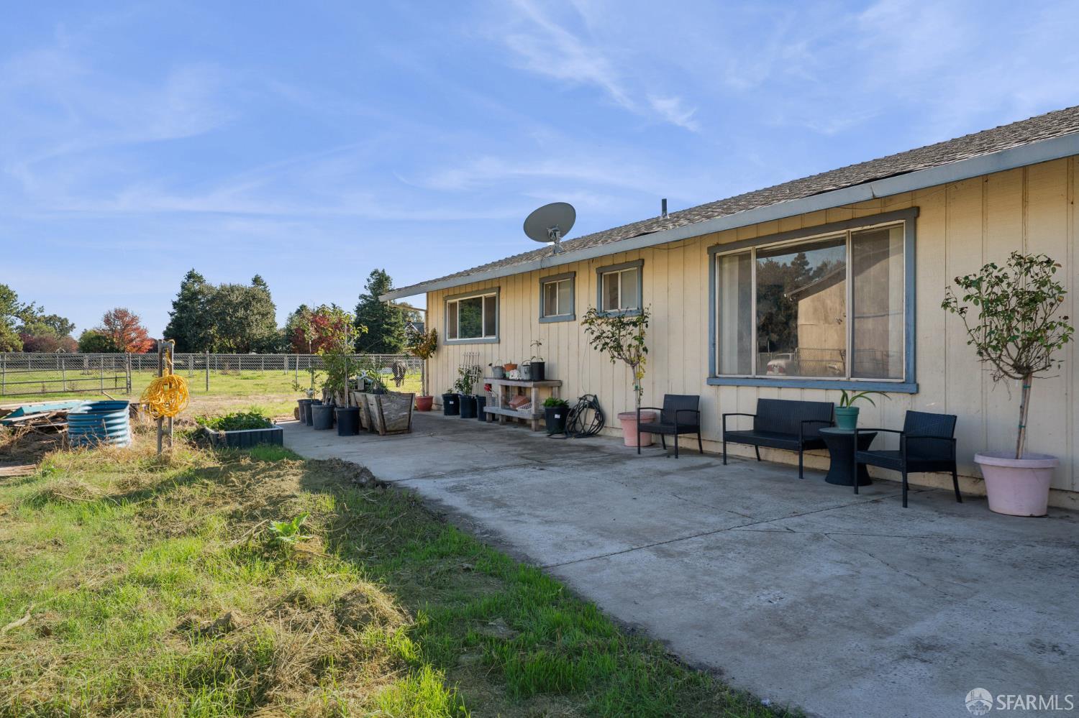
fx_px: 719
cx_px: 540
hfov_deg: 73.8
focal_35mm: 24
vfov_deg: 53.1
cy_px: 359
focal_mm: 24
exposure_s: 1/125
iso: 200
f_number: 11
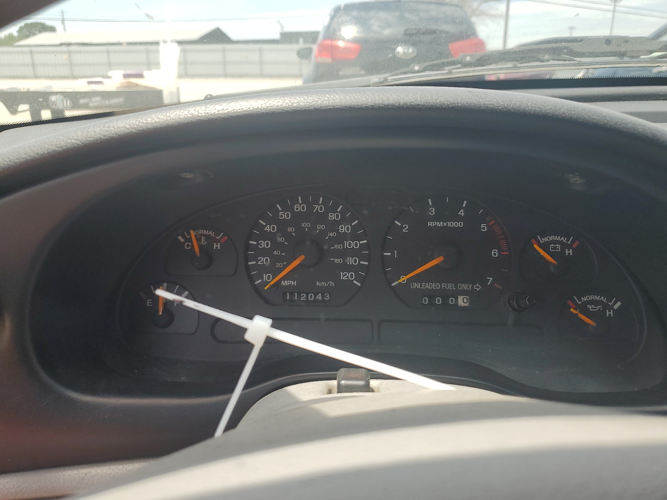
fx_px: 501
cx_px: 334
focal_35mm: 26
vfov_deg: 53.1
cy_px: 250
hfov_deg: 67.3
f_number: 1.5
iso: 50
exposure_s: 1/909
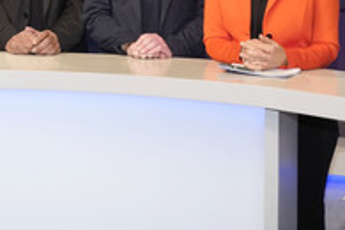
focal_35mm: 81
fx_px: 776
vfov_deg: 16.3
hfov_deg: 23.4
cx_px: -40
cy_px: -34
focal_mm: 35
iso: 2000
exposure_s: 1/125
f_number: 5.6
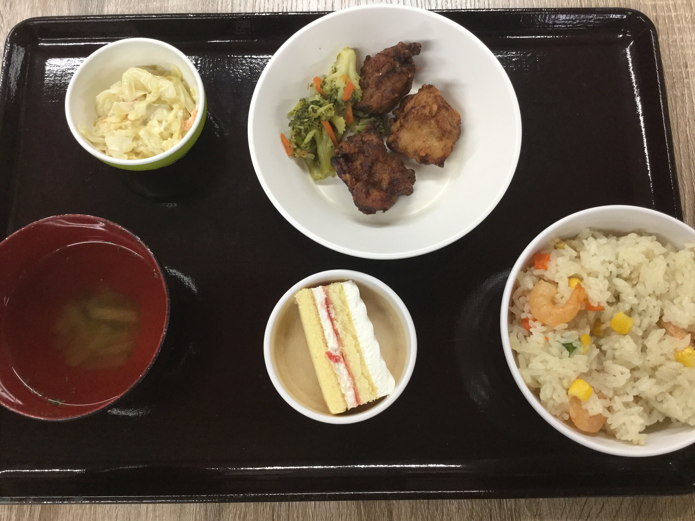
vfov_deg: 45.4
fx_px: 622
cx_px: 348
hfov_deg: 58.4
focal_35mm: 31
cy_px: 260
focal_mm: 3.3
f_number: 2.4
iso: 80
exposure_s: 1/30
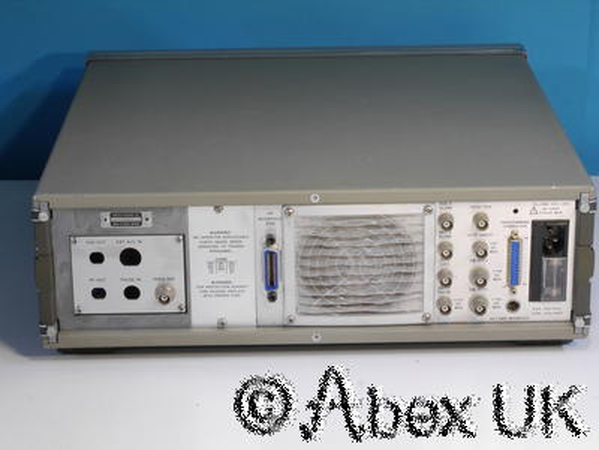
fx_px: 1592
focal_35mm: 92
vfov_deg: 16.1
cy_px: 225
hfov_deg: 21.3
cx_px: 300
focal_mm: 46
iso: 800
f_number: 22
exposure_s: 1/2
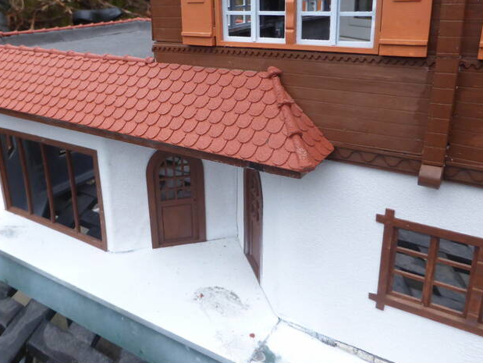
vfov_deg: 45.0
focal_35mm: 31
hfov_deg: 58.2
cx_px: 215
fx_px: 433
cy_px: 132
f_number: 3.3
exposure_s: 1/60
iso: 250
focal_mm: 4.3
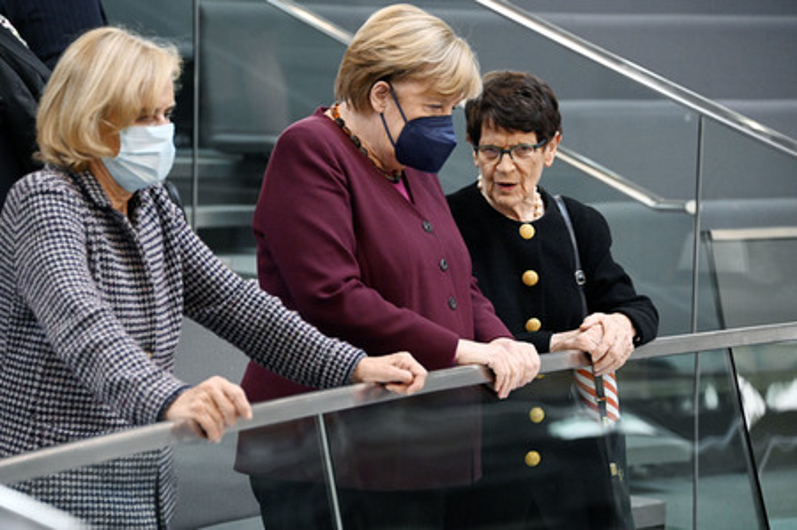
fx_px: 2986
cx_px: 398
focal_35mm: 135
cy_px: 265
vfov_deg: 10.1
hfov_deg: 15.2
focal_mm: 135
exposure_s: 1/125
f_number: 5.6
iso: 8000
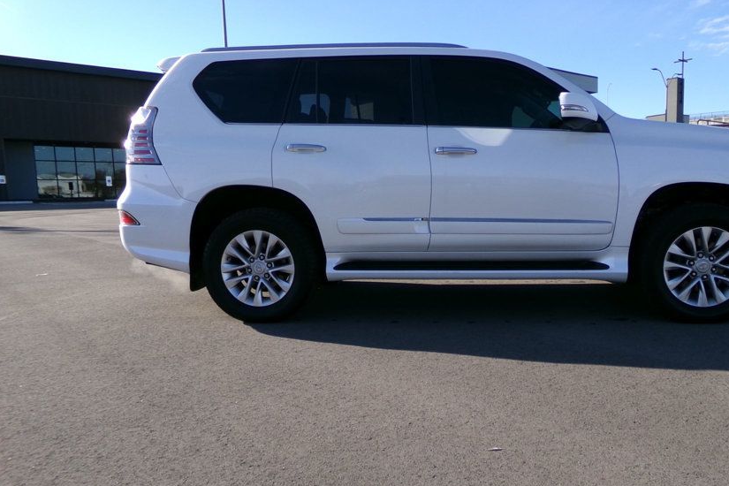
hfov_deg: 60.0
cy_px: 268
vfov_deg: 42.3
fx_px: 628
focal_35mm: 31
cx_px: 422
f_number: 3.7
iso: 100
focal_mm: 4.3
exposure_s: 1/480
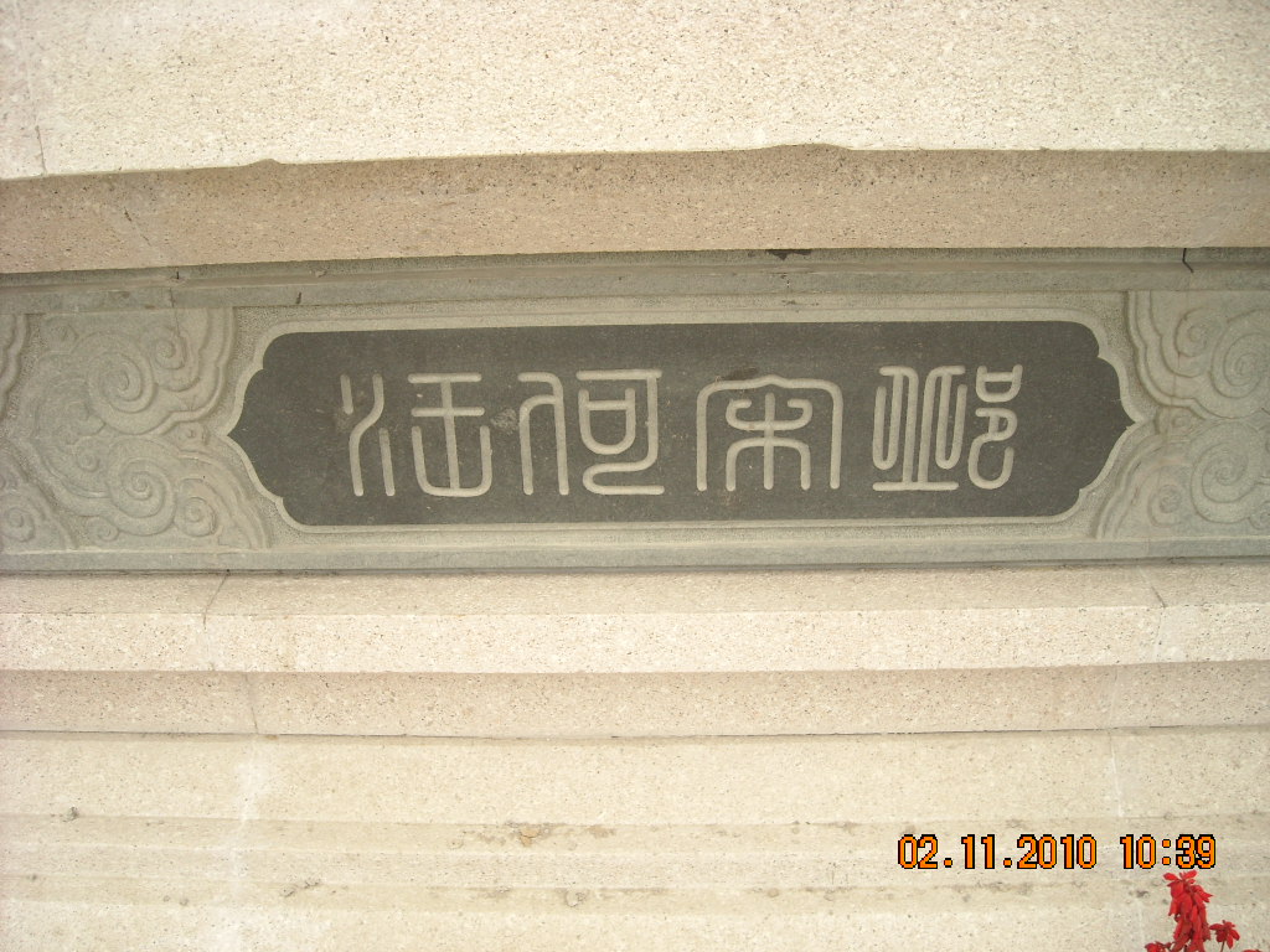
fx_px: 1284
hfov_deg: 52.6
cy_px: 476
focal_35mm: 35
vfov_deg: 40.7
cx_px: 635
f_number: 2.8
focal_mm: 5.7
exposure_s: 1/71
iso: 64
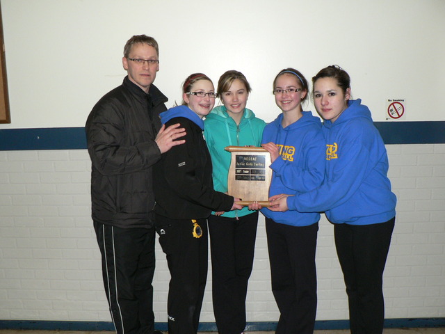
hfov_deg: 51.4
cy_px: 167
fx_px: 463
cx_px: 222
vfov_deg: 39.7
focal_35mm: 36
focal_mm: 6
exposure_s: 1/60
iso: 200
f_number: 2.8
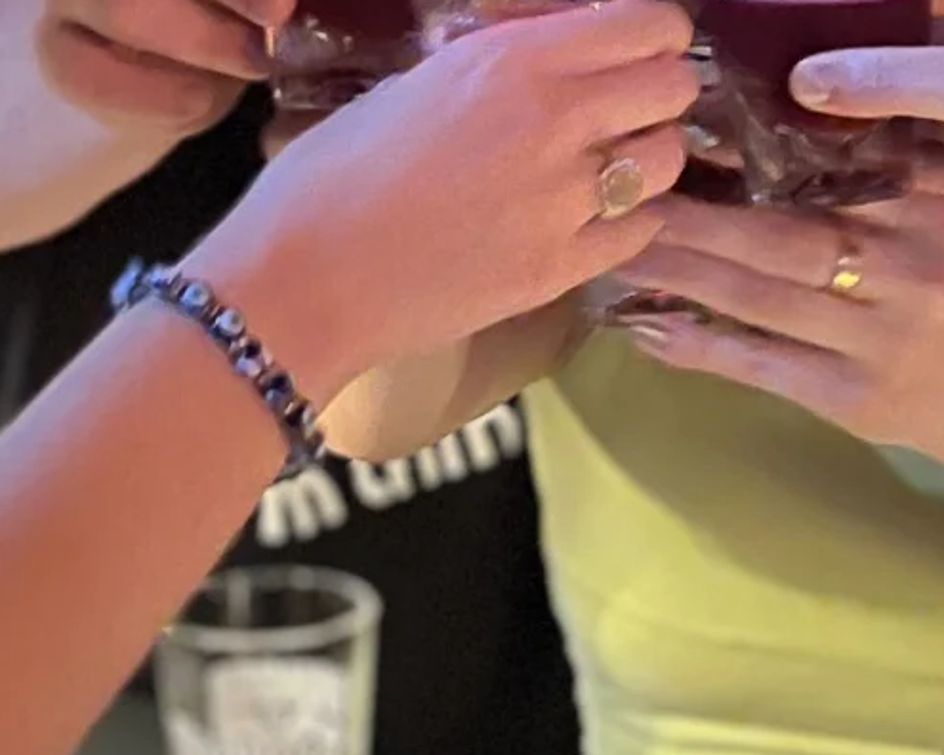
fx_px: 2291
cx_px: 719
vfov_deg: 18.3
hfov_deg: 23.0
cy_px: 42
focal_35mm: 82
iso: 1000
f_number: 1.5
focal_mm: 5.7
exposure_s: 1/21
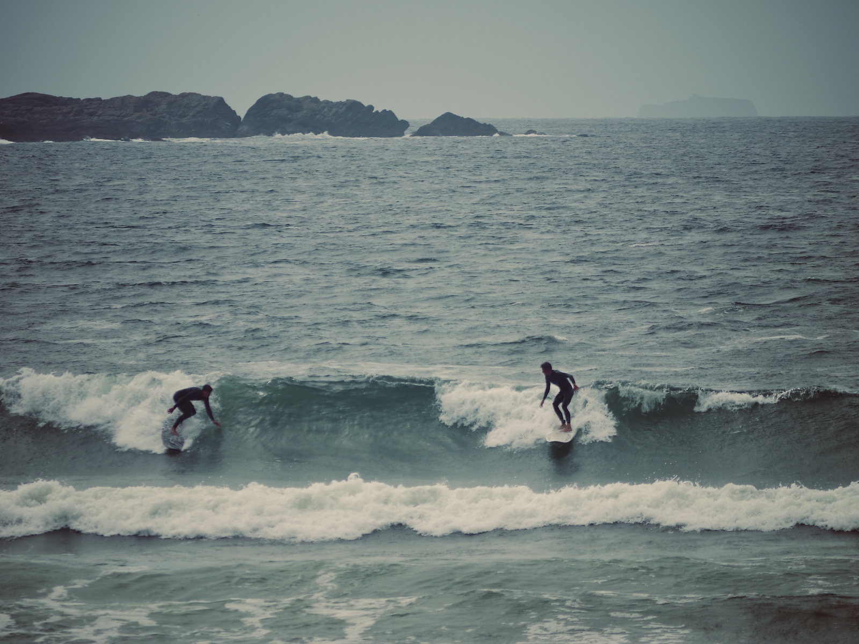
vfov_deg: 3.7
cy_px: 322
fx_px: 9926
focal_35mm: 400
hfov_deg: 5.0
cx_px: 430
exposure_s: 1/800
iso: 100
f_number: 5.6
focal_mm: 200
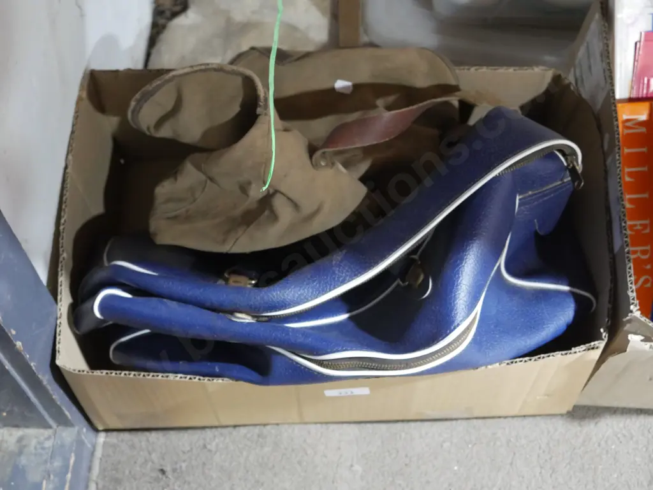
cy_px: 245
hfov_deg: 35.5
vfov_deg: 27.1
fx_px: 1019
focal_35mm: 54
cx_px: 326
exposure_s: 1/40
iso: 3200
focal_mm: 27
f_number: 5.3
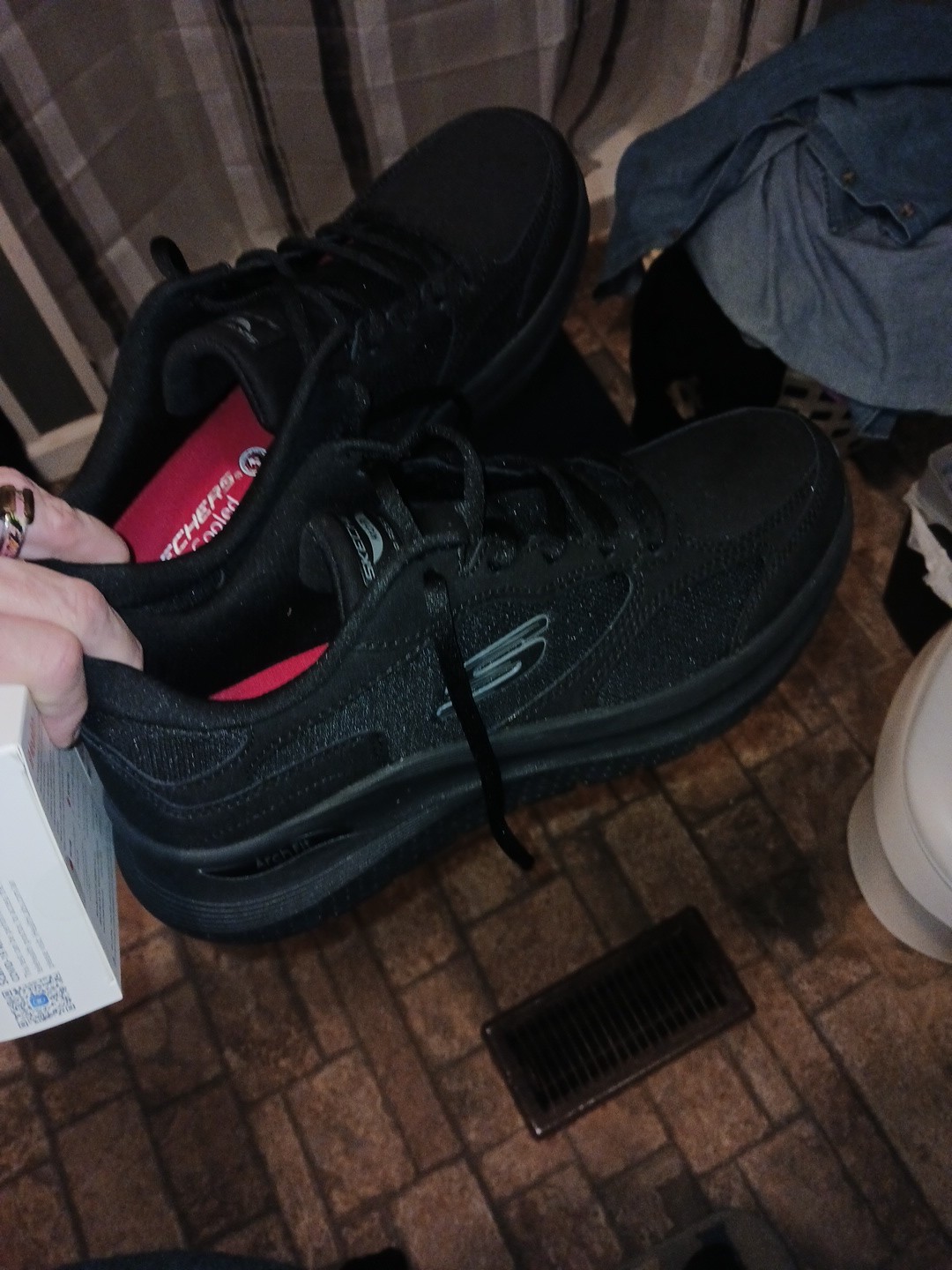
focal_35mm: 27
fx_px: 990
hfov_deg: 51.4
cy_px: 635
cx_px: 476
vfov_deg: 65.3
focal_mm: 4
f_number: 1.8
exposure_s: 1/30
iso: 255
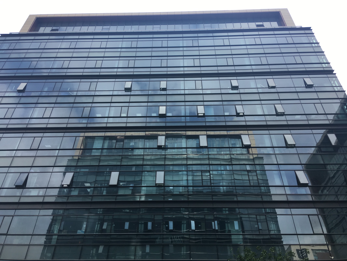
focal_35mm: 29
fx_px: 291
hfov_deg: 61.7
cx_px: 174
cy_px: 130
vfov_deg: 48.2
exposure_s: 1/836
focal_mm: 4.15
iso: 25
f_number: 2.2
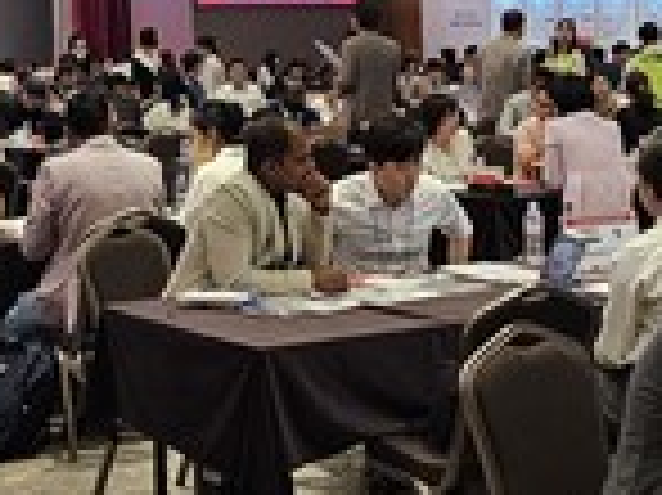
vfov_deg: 15.6
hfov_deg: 20.9
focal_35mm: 94
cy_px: 99
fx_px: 1796
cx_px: 329
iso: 160
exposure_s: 1/120
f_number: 1.7
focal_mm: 6.3
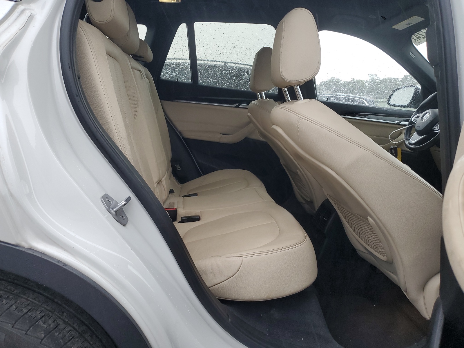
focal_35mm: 26
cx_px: 232
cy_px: 174
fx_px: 349
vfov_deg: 53.1
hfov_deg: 67.3
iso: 63
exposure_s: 1/120
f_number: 1.5
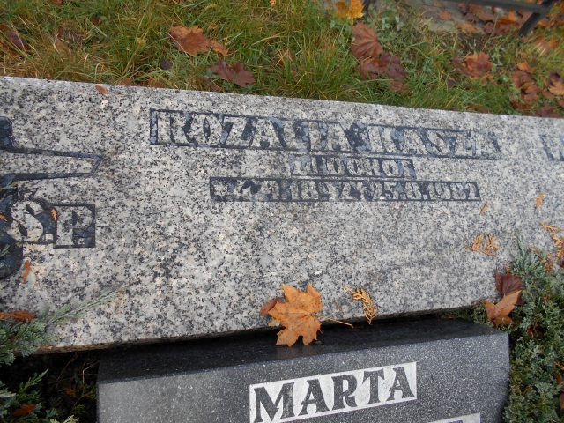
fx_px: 424
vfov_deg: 53.1
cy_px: 212
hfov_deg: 67.3
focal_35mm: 26
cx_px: 282
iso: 80
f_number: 3.2
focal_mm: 4.6
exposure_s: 1/160
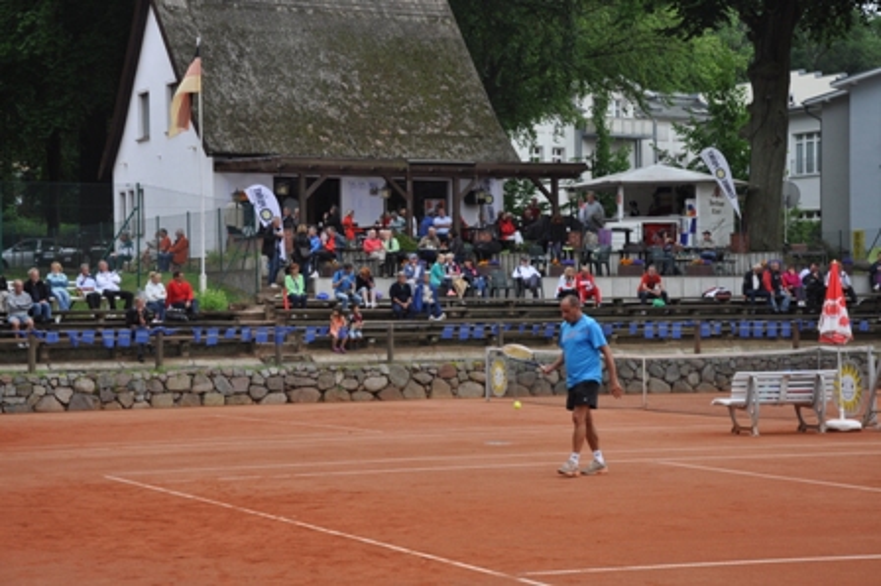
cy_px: 293
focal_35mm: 78
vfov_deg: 17.5
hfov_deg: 26.0
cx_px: 440
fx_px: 1907
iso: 200
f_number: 7.1
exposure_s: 1/200
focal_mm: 52
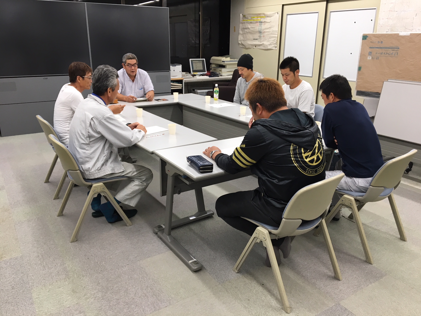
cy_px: 158
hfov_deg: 61.7
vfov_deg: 48.2
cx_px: 210
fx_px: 353
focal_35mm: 29
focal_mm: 4.15
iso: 32
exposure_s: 1/40
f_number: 2.2
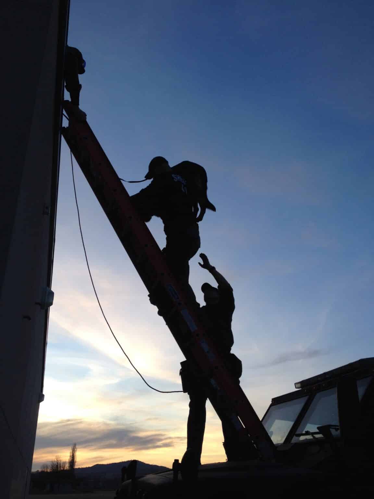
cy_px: 250
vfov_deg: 52.6
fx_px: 504
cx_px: 187
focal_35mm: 35
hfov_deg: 40.7
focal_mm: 4.28
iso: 50
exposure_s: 1/212
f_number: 2.4
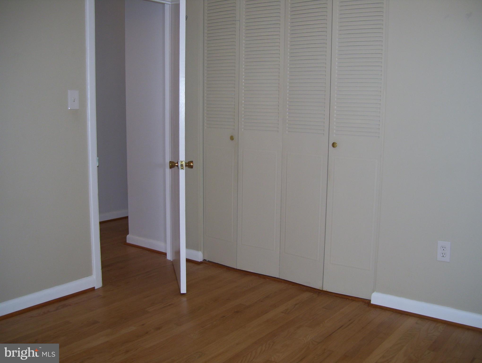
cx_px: 241
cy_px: 182
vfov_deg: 39.7
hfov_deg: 51.3
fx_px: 502
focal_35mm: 36
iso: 80
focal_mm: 6
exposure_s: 1/60
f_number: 2.7
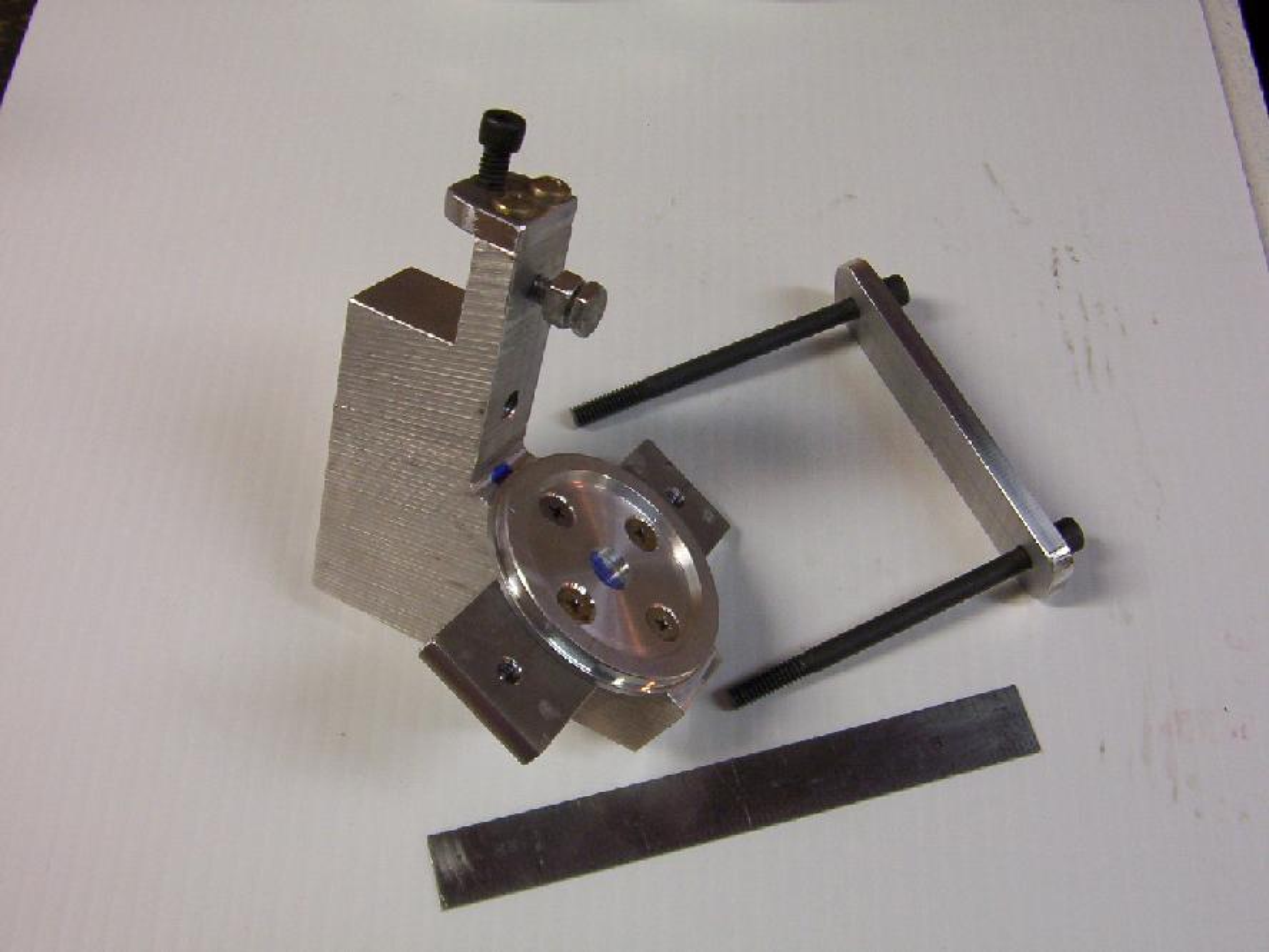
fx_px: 1320
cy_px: 476
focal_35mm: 36
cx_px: 634
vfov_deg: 39.7
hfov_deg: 51.4
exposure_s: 1/47.8
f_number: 2.76
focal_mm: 5.54
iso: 100
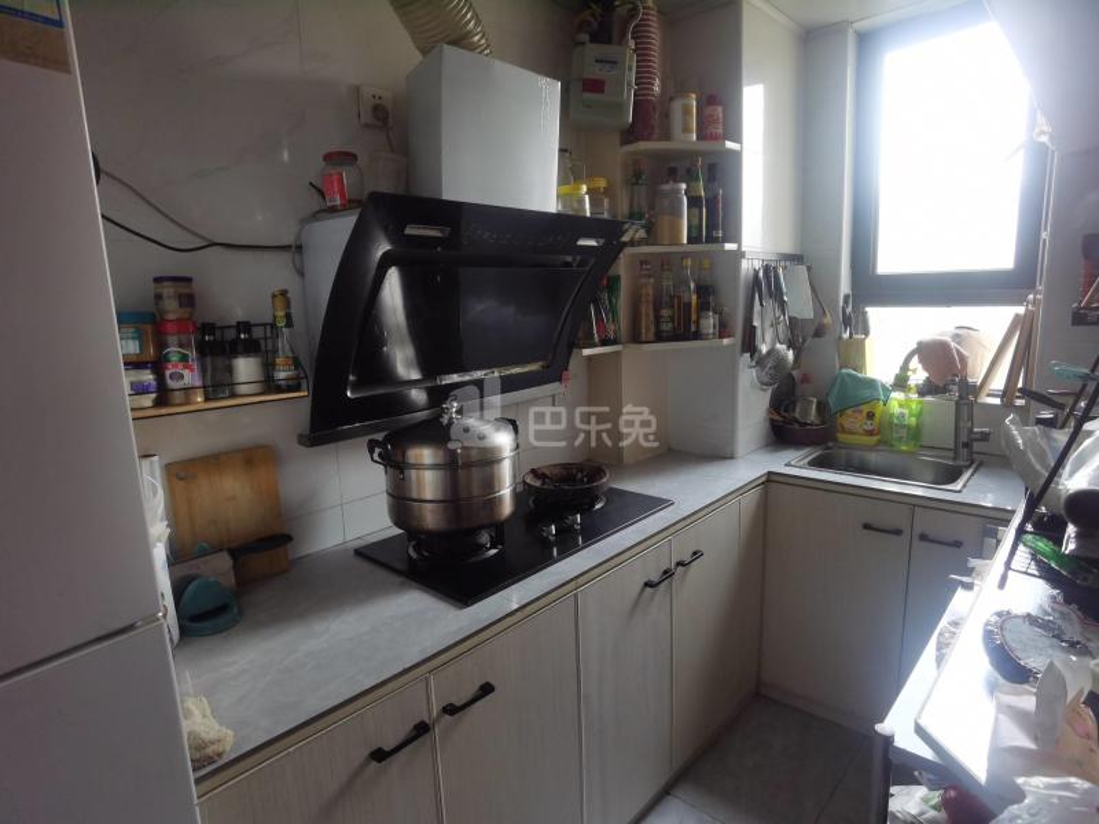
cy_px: 412
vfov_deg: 71.6
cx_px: 550
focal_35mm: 18
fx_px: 571
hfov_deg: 87.8
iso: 100
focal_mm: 4.4
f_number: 1.8
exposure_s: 1/50
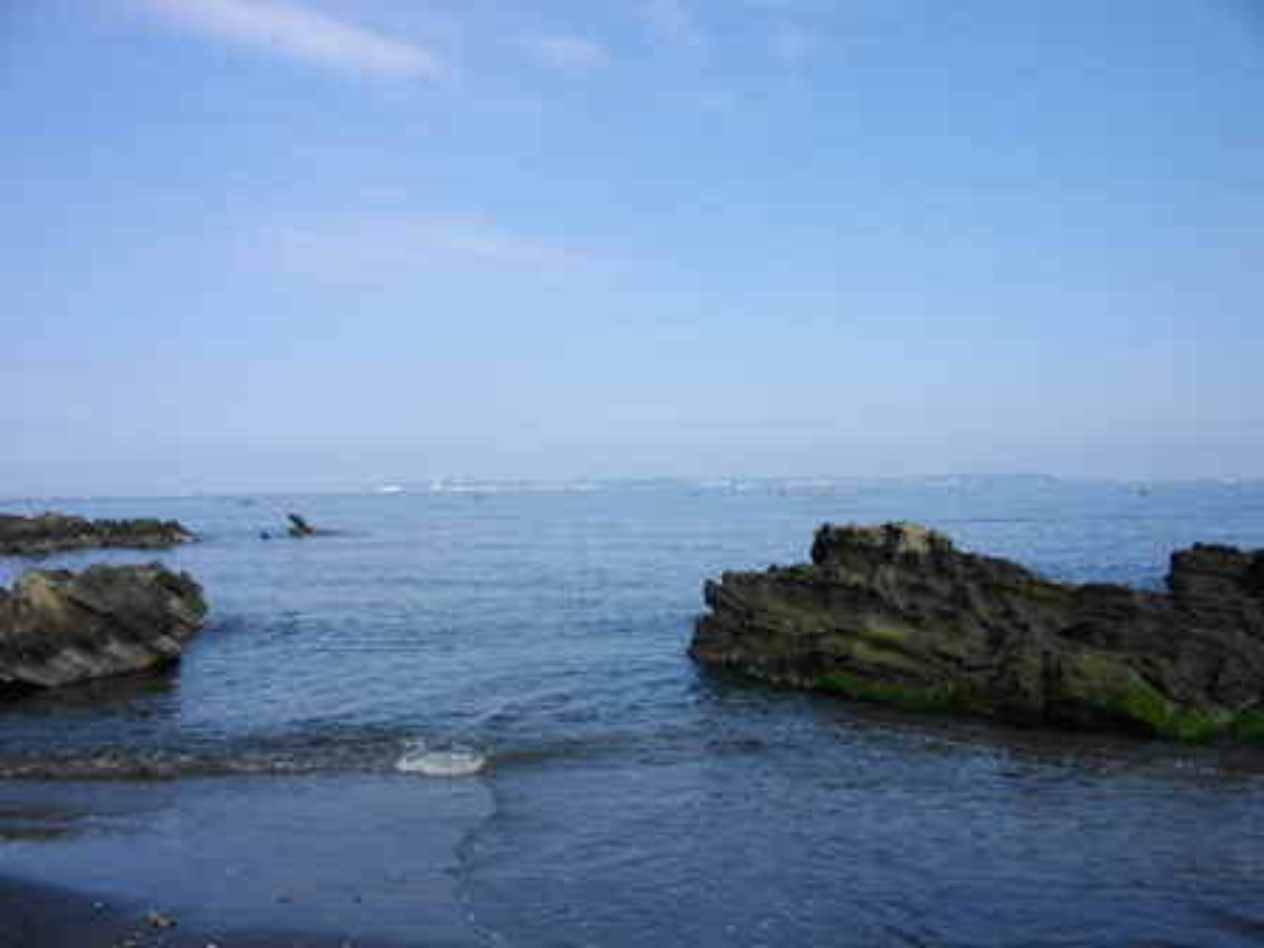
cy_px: 474
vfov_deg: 44.2
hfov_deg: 56.8
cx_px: 632
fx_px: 1168
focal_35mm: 32
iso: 100
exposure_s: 1/400
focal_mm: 5.7
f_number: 5.5
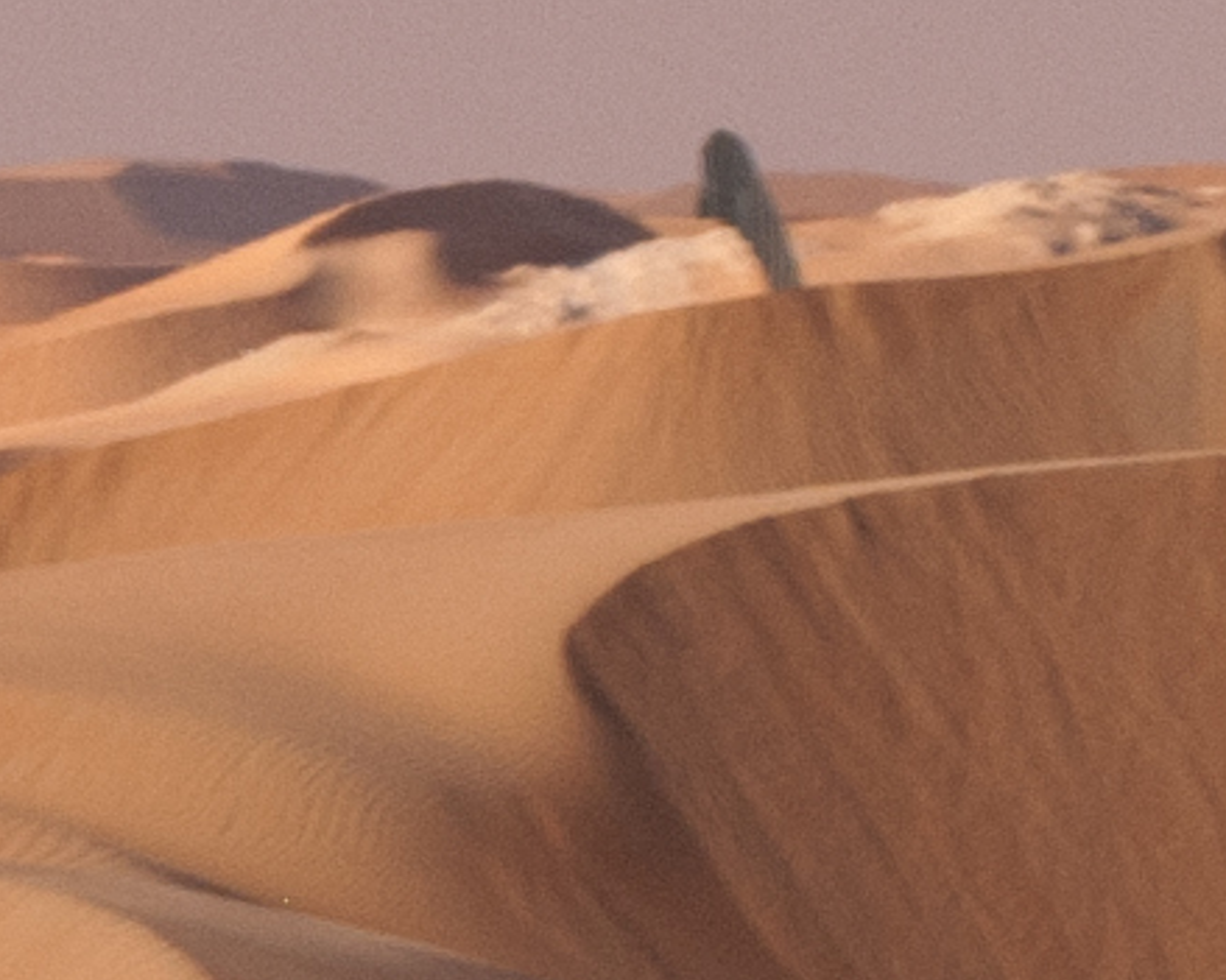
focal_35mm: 2735
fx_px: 99217
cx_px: 2452
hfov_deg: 0.7
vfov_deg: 0.6
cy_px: 550
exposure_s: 1/80
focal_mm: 220
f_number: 11
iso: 200
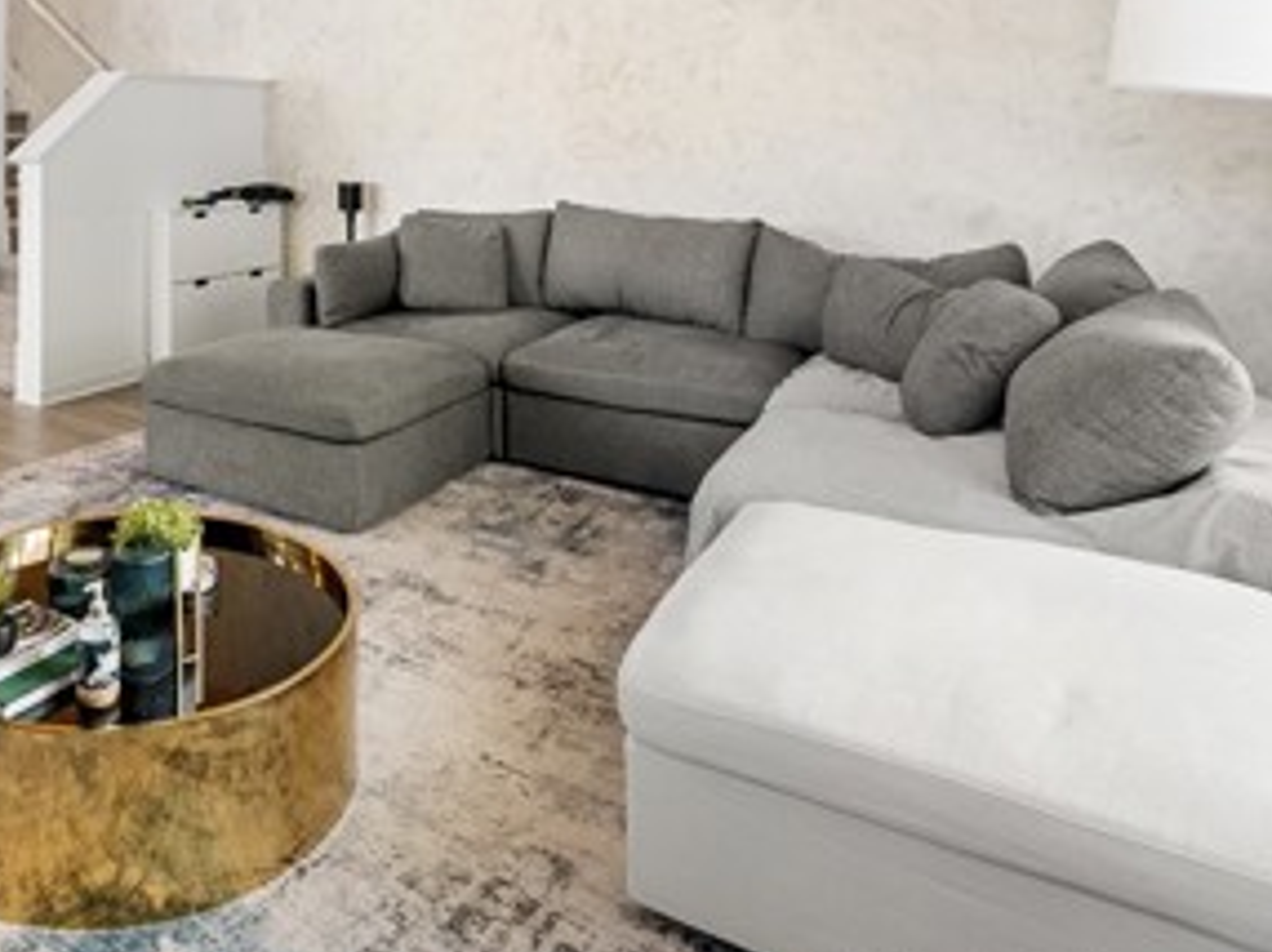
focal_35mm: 28
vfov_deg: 45.6
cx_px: 289
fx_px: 1028
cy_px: 118
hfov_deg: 59.4
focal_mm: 13
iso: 1000
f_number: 7.1
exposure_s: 1/8
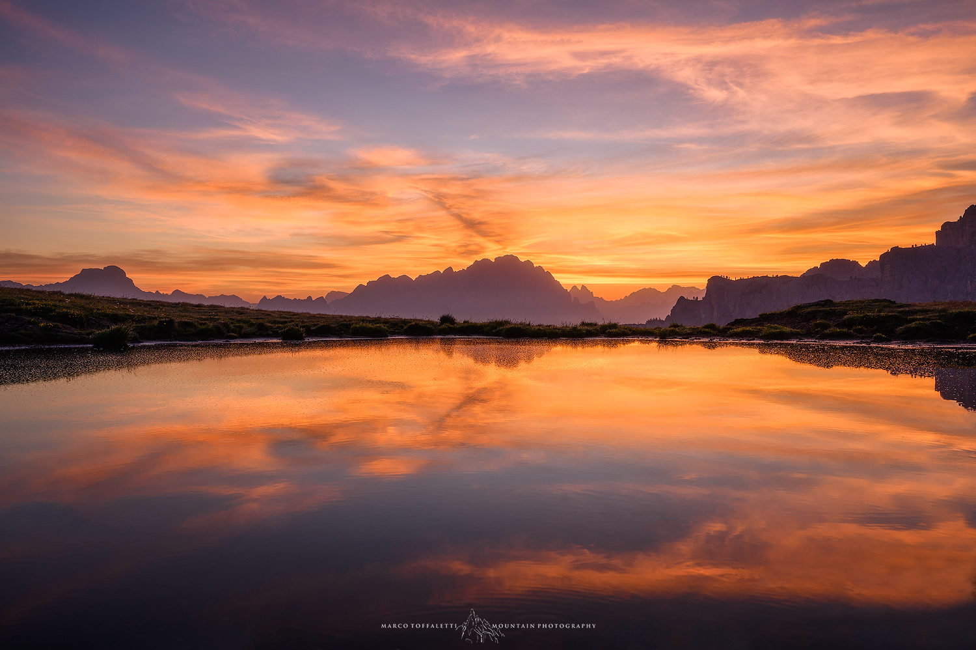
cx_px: 488
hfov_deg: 62.0
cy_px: 325
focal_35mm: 30
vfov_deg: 43.6
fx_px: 813
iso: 100
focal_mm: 30
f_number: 9
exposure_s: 1/25
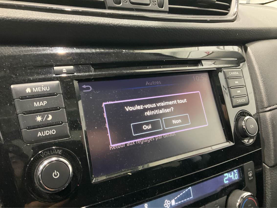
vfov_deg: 48.2
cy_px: 104
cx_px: 138
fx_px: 232
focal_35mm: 29
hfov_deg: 61.7
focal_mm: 3
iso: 400
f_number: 1.8
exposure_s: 1/28
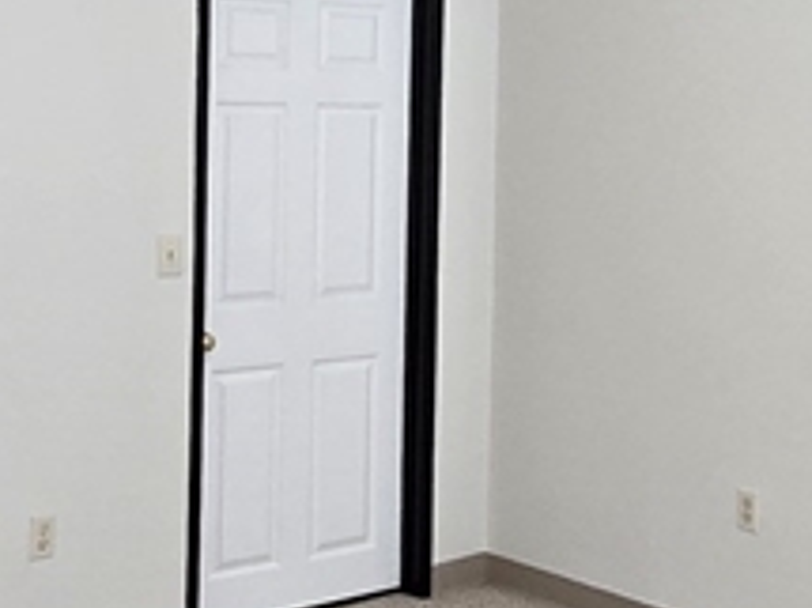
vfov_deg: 23.1
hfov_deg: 31.1
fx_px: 1454
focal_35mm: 62
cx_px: 495
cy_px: 83
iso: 250
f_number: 2.2
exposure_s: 1/60
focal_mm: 2.2
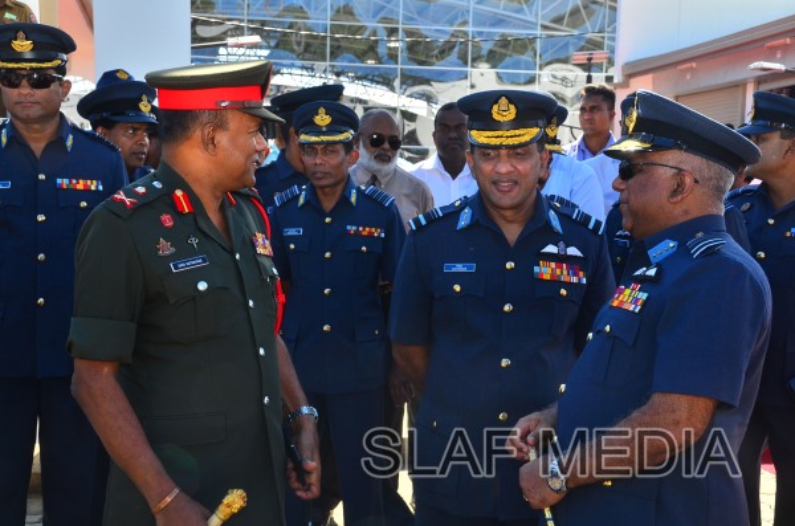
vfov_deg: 26.3
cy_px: 263
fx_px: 1124
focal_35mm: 51
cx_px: 398
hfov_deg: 39.0
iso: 200
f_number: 9
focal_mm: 34
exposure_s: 1/200
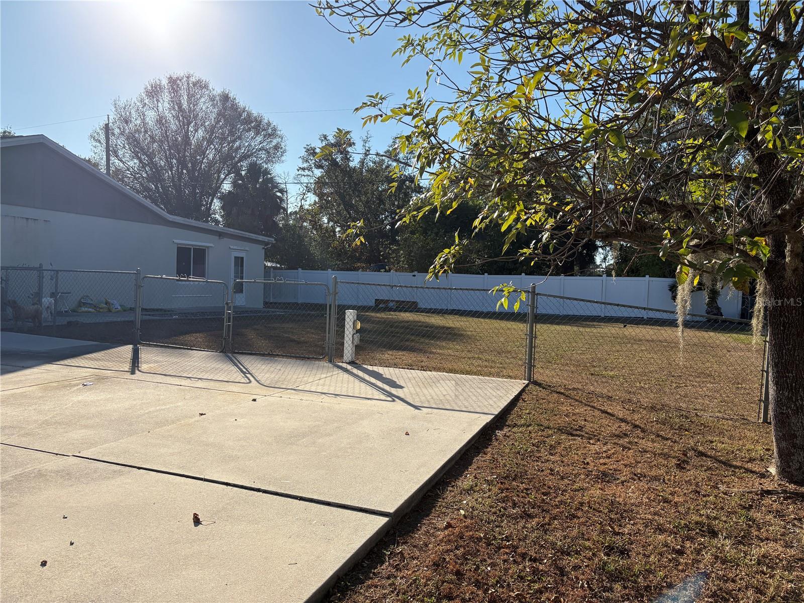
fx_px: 604
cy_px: 302
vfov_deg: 53.1
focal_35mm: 26
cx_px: 402
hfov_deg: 67.3
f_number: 1.6
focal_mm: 5.96
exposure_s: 1/5814
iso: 64
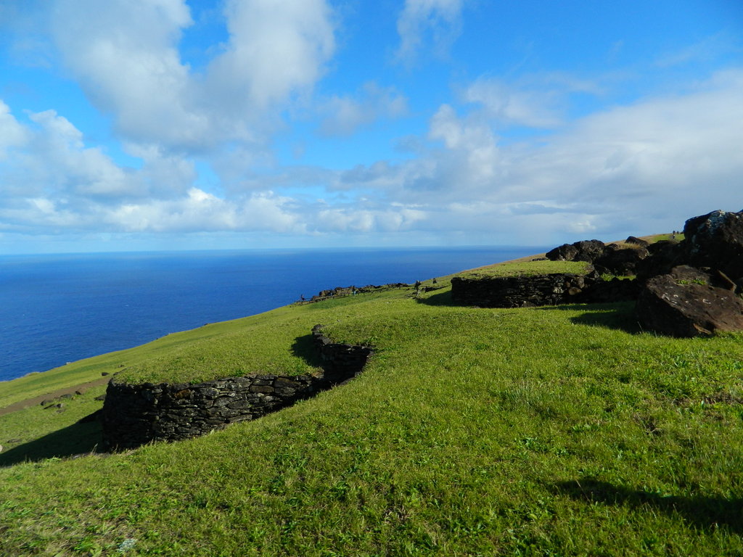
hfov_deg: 69.4
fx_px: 537
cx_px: 372
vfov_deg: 54.9
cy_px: 278
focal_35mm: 25
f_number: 8.7
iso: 80
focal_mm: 4.5
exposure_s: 1/160
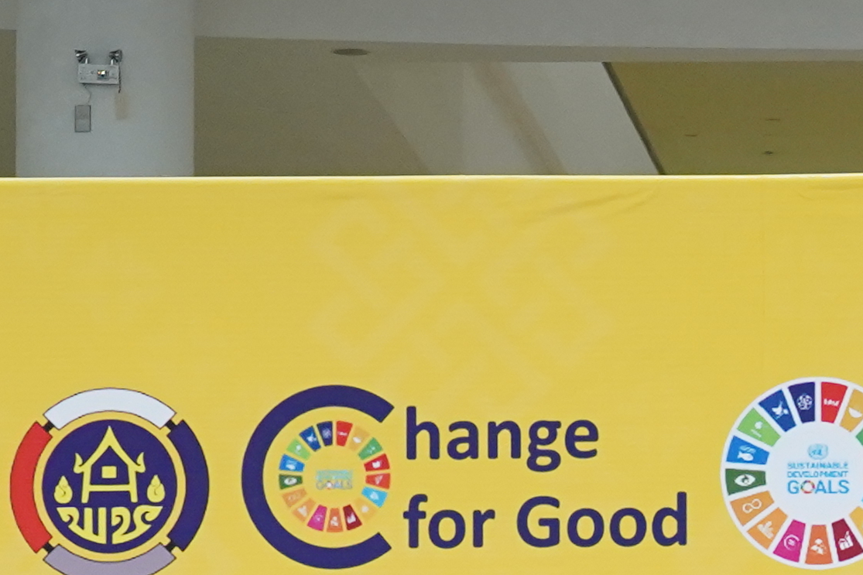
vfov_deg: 6.0
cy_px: 877
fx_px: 5417
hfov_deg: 8.9
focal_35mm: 226
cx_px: 1252
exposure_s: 1/160
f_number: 5.6
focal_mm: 42
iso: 2000
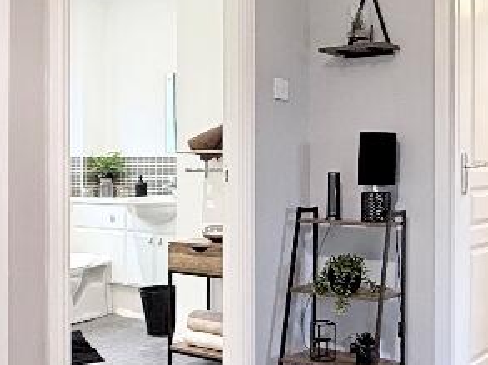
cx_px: 353
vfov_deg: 29.6
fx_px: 690
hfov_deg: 38.2
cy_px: 172
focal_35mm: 49
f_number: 2.2
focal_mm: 2.22
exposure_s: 1/50
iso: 250
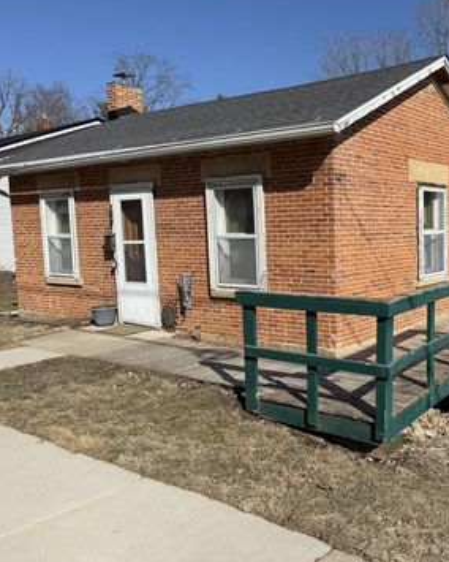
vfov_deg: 54.2
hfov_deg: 42.3
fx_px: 548
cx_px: 368
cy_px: 276
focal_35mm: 33
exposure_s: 1/6711
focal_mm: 6.76
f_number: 1.78
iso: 80
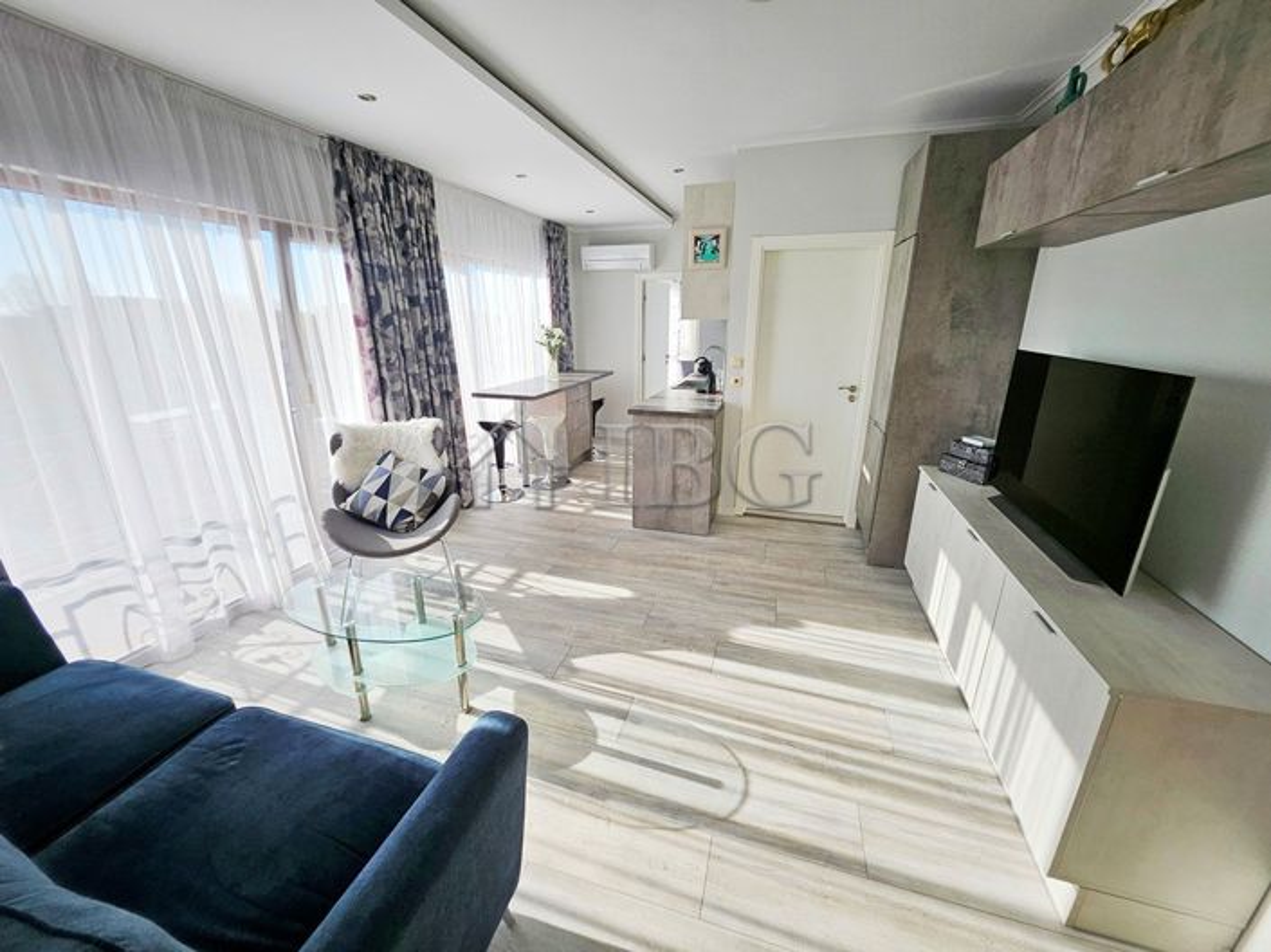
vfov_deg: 89.9
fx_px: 477
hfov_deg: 106.2
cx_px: 636
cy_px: 476
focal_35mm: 13
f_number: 2.2
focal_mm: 1.7
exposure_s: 1/484
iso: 32
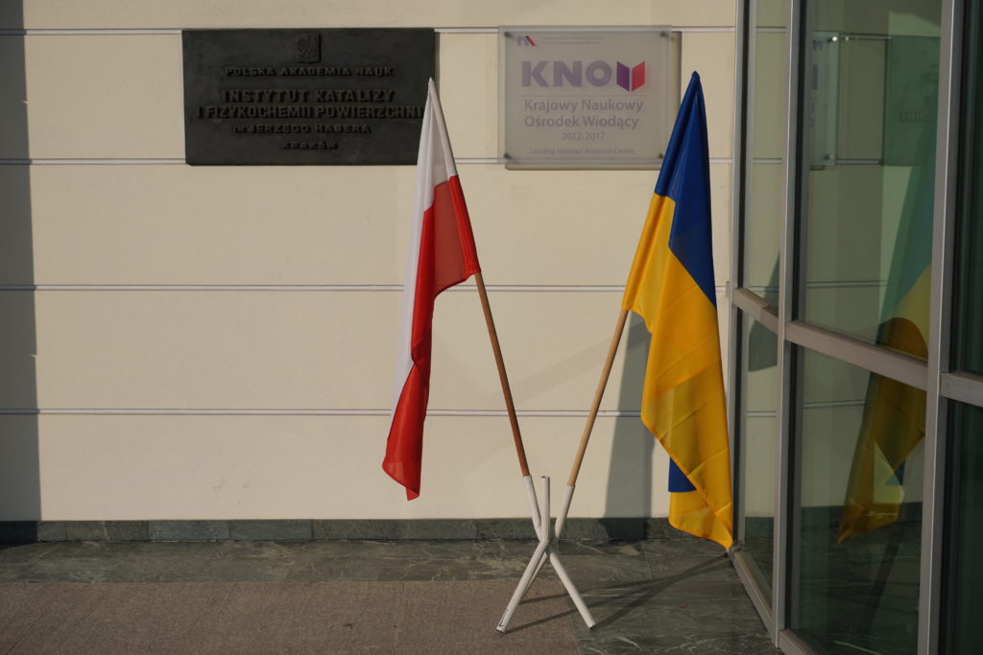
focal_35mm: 52
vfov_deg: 25.8
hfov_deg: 37.8
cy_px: 328
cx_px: 492
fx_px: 1434
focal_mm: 35
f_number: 9
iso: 100
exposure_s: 1/500
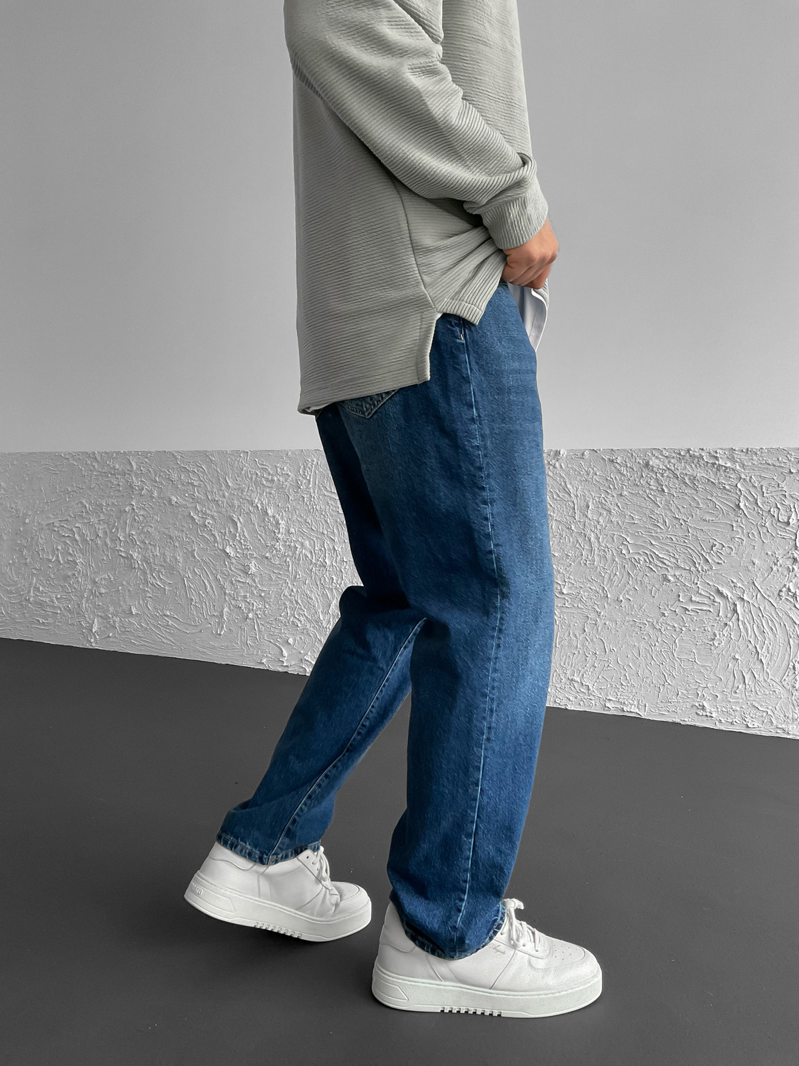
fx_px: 892
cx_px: 400
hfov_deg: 48.2
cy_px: 533
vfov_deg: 61.7
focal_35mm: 29
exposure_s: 1/60
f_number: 1.8
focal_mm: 3
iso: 125
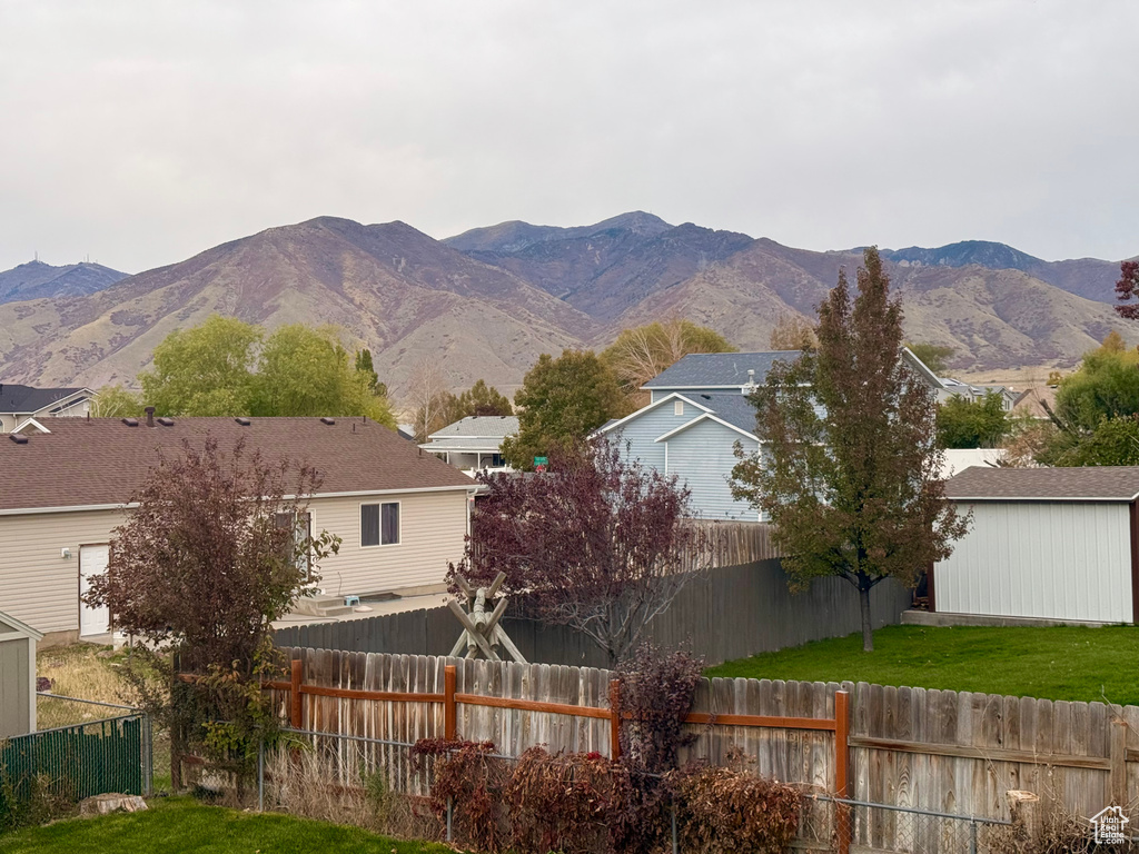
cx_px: 570
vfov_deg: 30.3
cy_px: 427
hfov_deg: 39.7
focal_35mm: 48
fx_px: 1579
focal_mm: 6.76
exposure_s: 1/875
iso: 64
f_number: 1.78
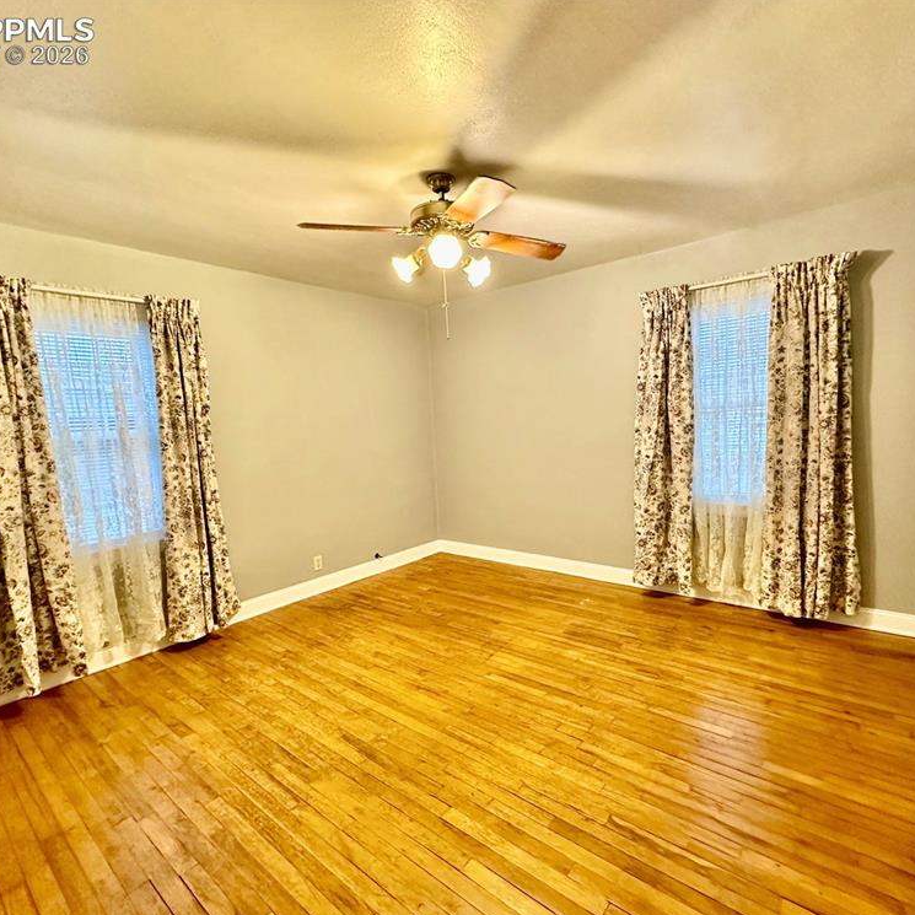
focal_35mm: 17
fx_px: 508
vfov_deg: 84.0
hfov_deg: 83.9
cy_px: 467
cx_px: 477
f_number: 2.2
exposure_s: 1/60
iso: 500
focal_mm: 2.22
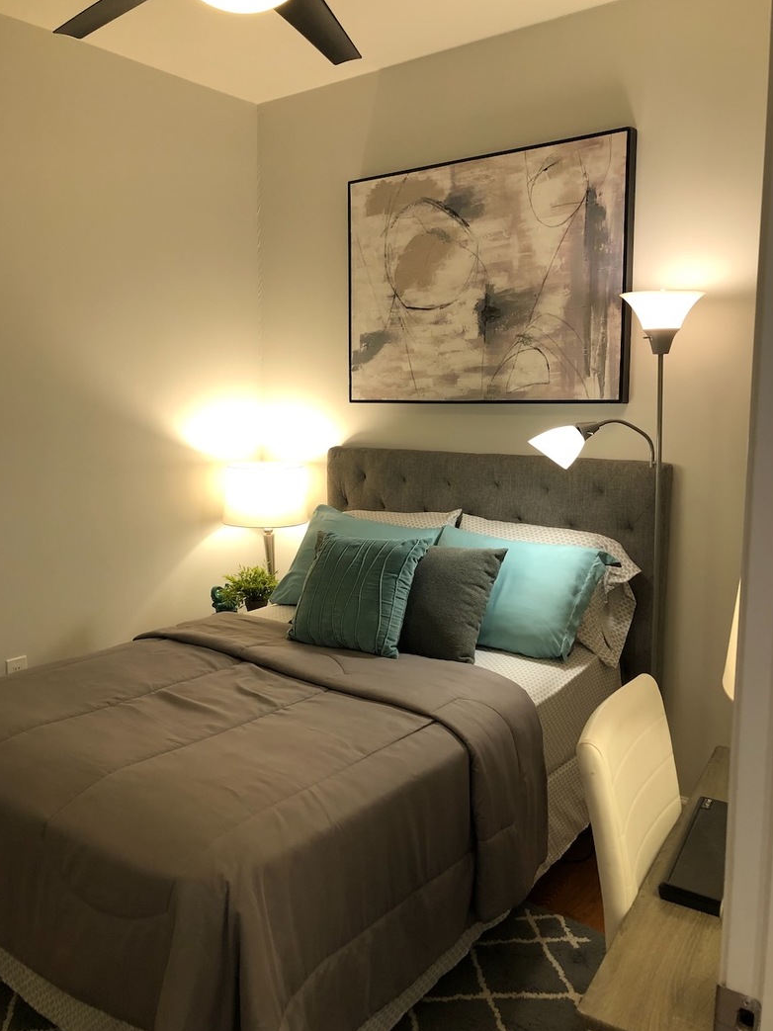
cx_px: 381
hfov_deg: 48.2
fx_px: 864
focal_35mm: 29
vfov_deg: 61.7
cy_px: 501
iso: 32
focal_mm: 3.99
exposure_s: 1/30
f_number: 1.8
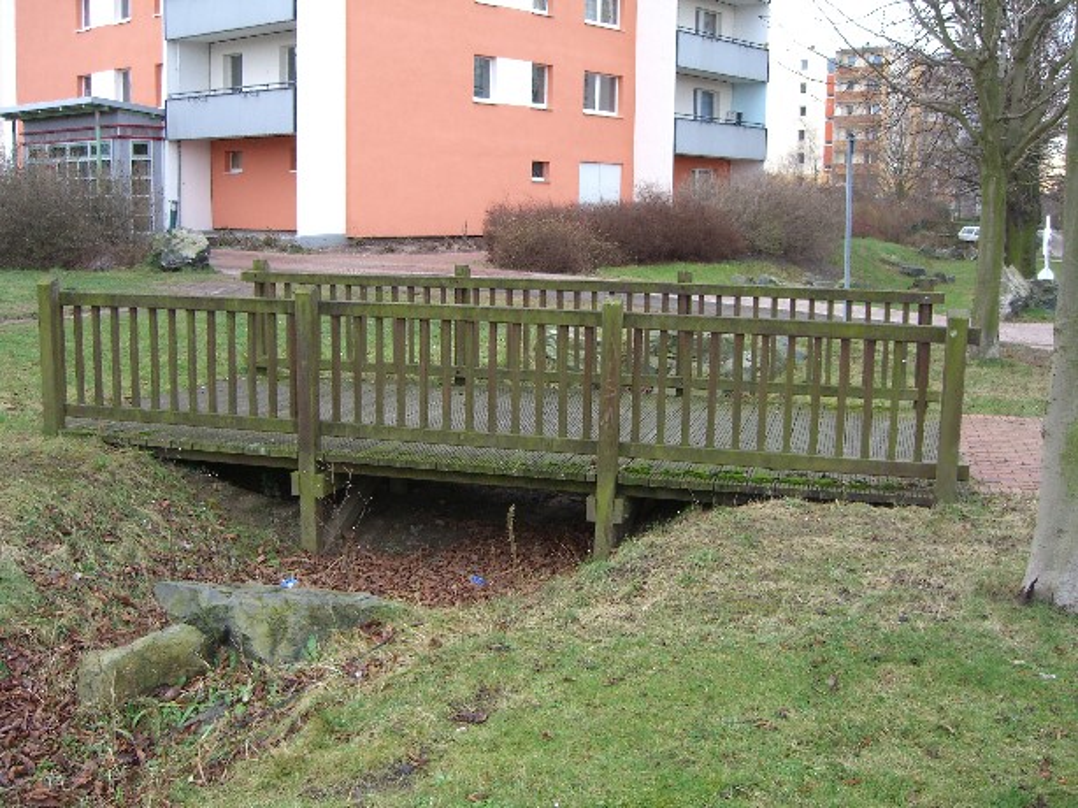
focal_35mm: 38
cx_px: 539
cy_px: 404
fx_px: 1183
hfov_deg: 49.0
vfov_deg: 37.7
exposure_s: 1/40
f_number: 2.8
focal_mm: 7.9
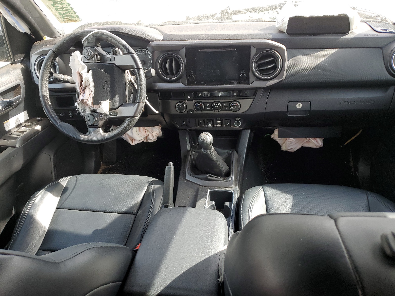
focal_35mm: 26
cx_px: 198
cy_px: 148
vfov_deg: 53.1
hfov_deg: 67.3
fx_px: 297
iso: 50
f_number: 1.5
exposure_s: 1/213
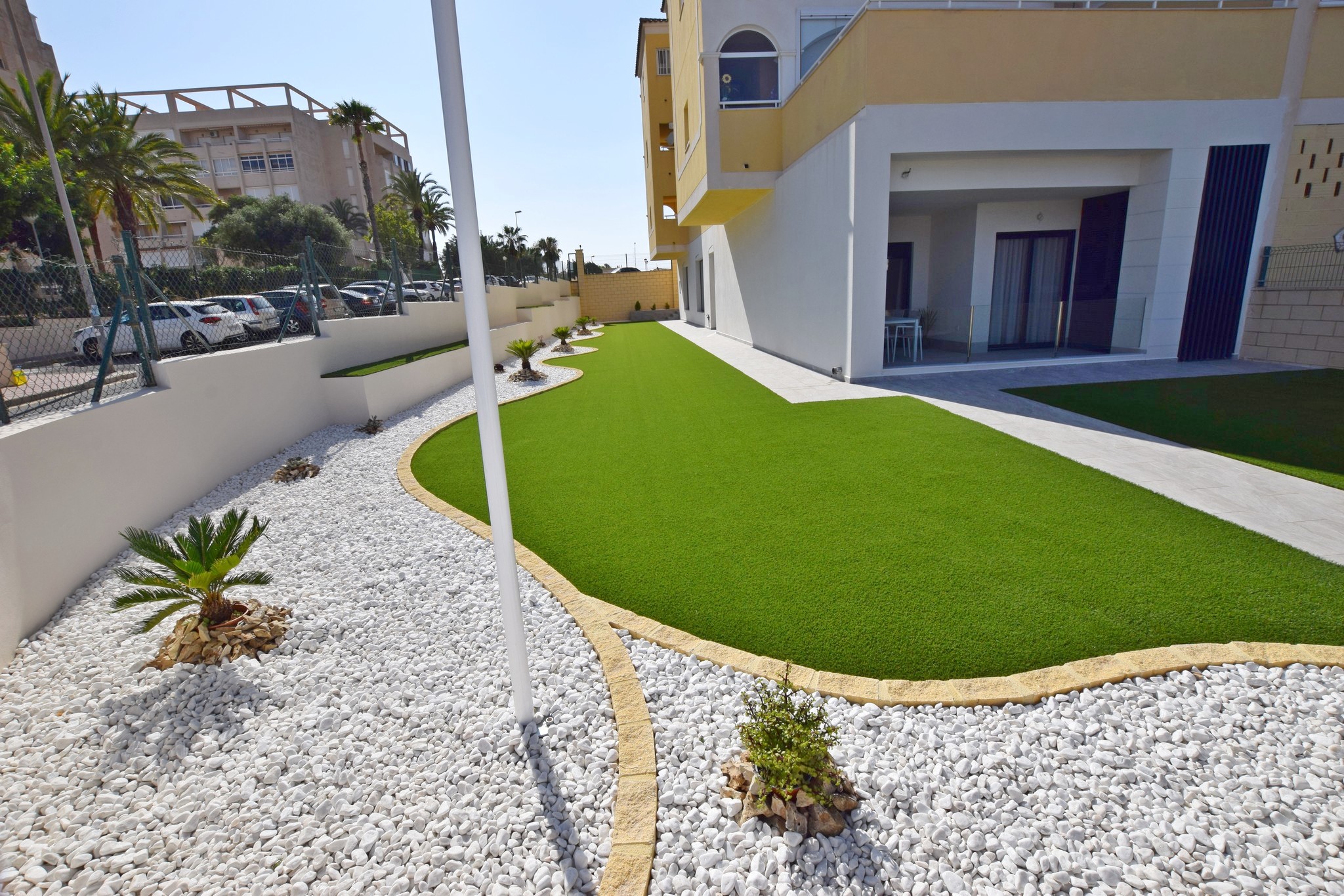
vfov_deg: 77.3
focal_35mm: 15
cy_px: 448
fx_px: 560
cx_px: 672
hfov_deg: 100.4
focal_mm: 10
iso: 200
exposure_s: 1/500
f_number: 11
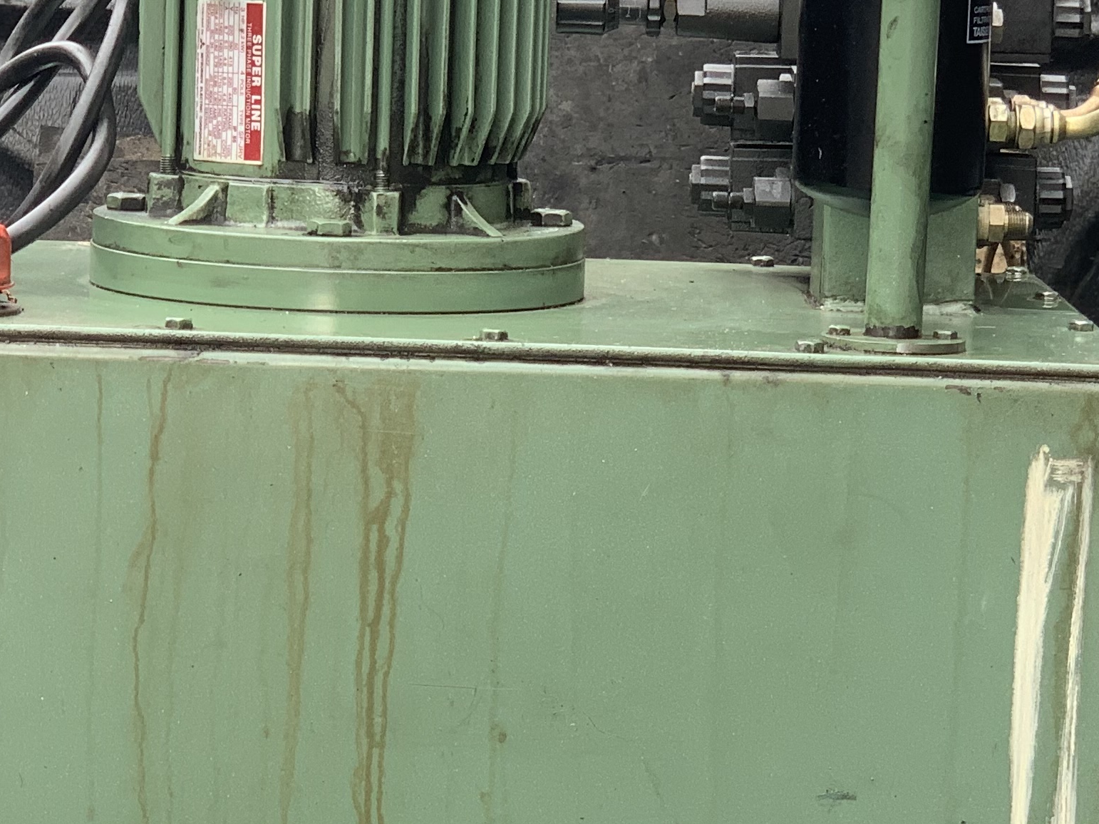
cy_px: 439
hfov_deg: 14.5
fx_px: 4317
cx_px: 671
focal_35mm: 136
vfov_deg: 10.9
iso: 50
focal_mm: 6
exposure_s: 1/122
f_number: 2.4
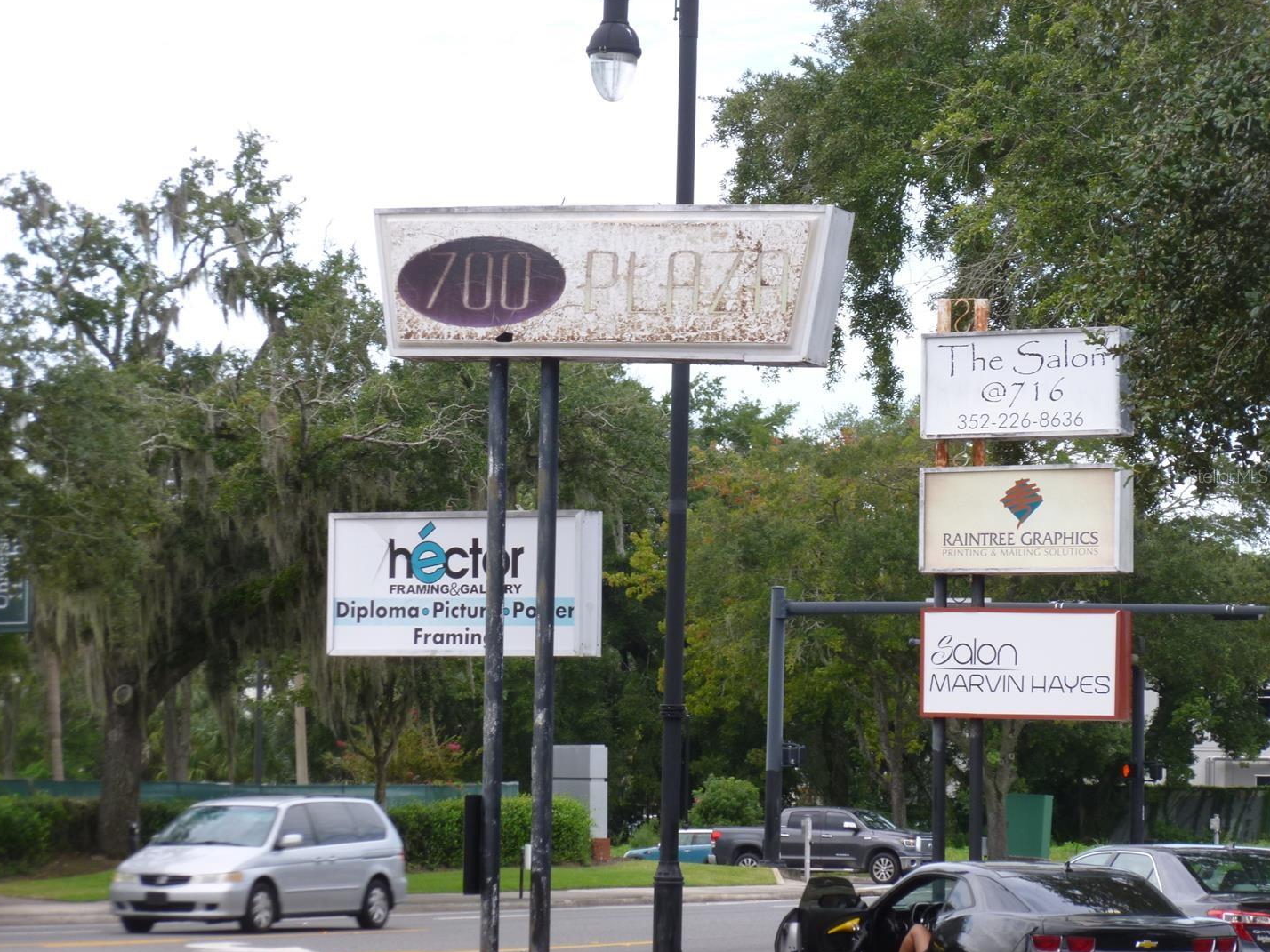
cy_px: 476
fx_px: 4586
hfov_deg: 15.8
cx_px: 631
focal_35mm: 125
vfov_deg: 11.9
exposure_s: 1/160
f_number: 4.9
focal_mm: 22.1
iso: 100
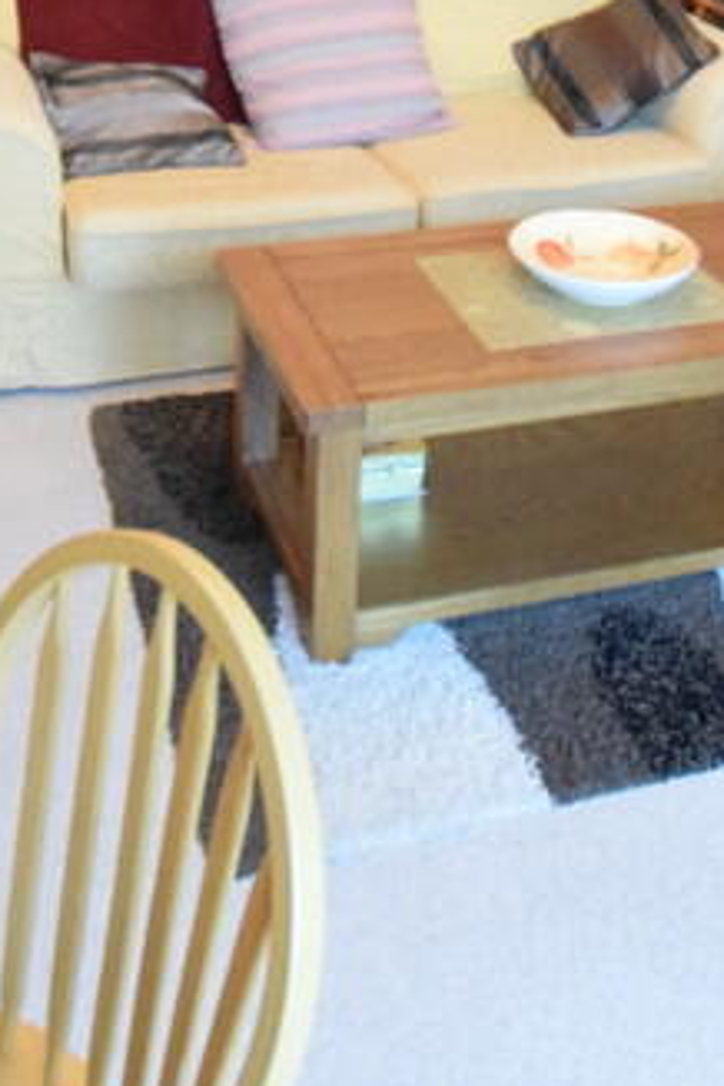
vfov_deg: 38.3
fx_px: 1418
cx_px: 415
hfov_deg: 28.6
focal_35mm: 47
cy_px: 61
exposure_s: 1/100
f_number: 5
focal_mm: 10
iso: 6400
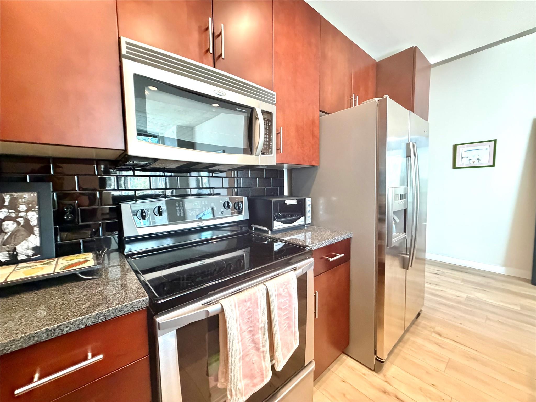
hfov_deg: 102.1
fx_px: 217
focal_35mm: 14
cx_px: 268
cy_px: 201
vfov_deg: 85.7
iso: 1000
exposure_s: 1/40
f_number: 2.2
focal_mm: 2.22
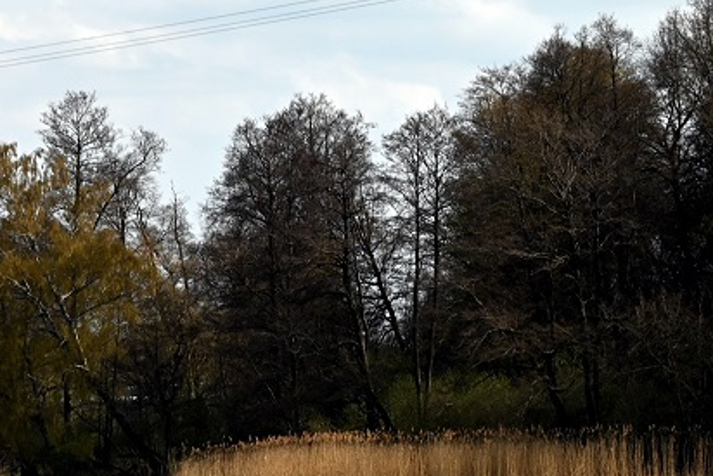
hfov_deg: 4.2
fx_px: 9747
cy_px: 155
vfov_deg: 2.8
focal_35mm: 492
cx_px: -384
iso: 100
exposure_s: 1/640
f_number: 6.3
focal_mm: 135
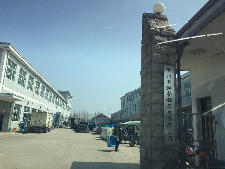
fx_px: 188
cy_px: 84
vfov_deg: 48.2
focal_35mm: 29
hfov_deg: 61.7
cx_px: 112
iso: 32
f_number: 2.2
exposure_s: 1/1412
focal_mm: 4.15
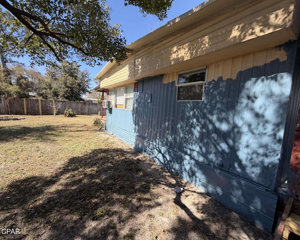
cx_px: 143
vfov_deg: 84.0
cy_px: 119
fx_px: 133
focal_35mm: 15
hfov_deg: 96.7
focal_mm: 2.22
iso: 64
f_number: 2.2
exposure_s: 1/502
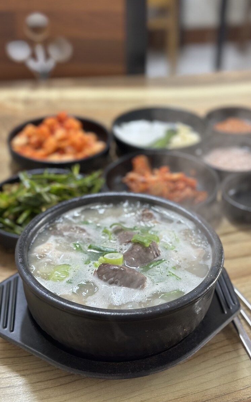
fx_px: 558
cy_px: 201
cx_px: 135
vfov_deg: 39.6
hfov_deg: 25.3
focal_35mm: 51
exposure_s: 1/60
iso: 200
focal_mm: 6.86
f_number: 1.78
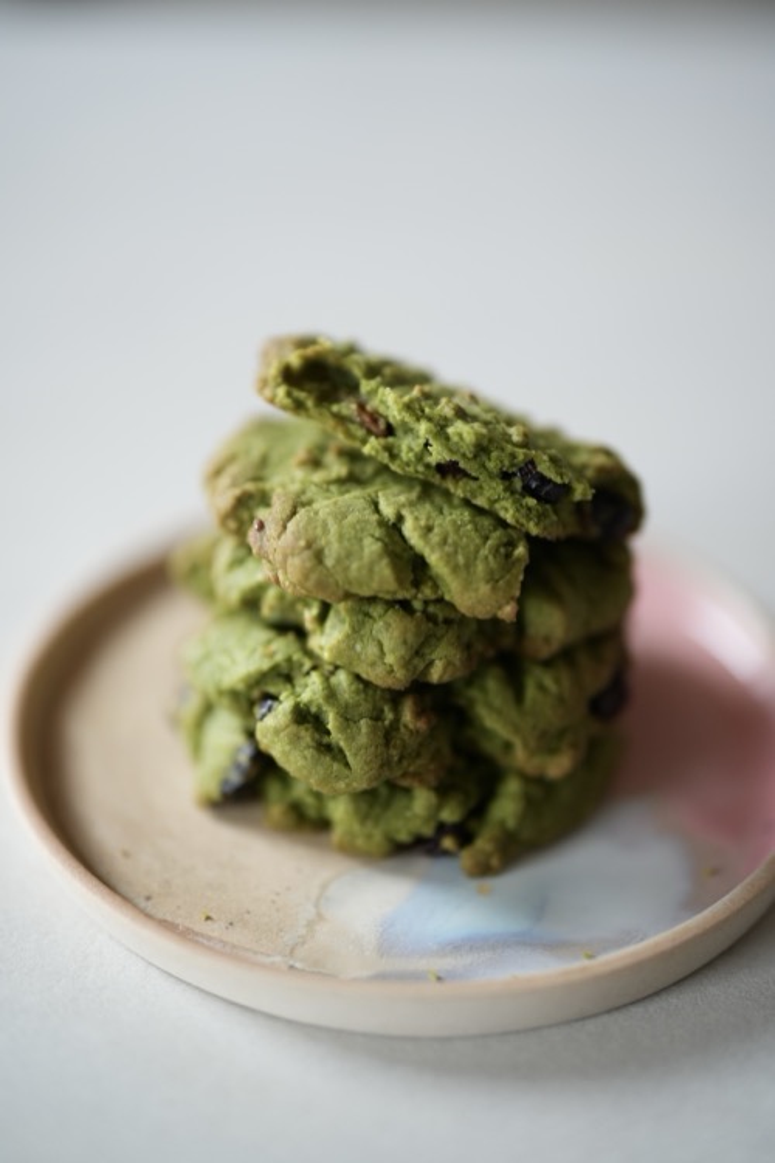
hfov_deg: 27.0
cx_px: 388
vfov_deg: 39.6
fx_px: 1614
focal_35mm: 50
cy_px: 582
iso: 640
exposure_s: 1/50
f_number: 1.2
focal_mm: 50
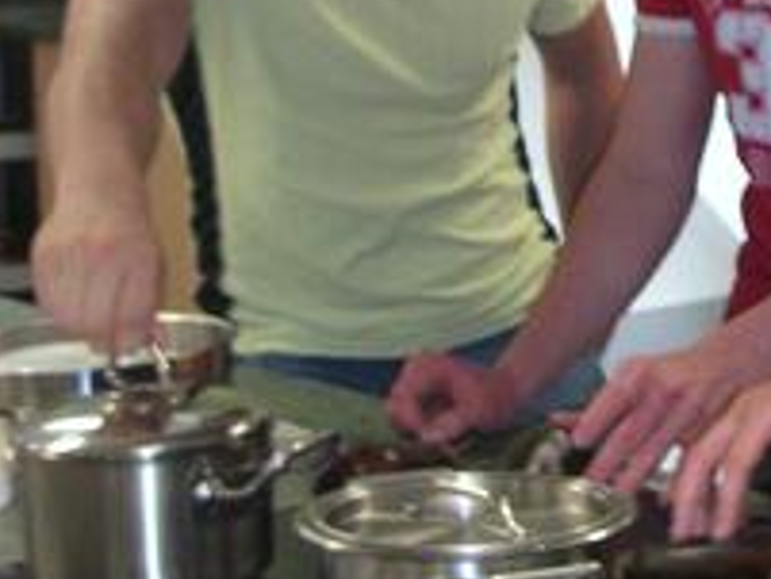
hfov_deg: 16.1
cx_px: 913
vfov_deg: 12.4
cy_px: -61
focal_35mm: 118
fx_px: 2630
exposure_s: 1/45
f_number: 2.8
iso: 160
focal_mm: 5.7
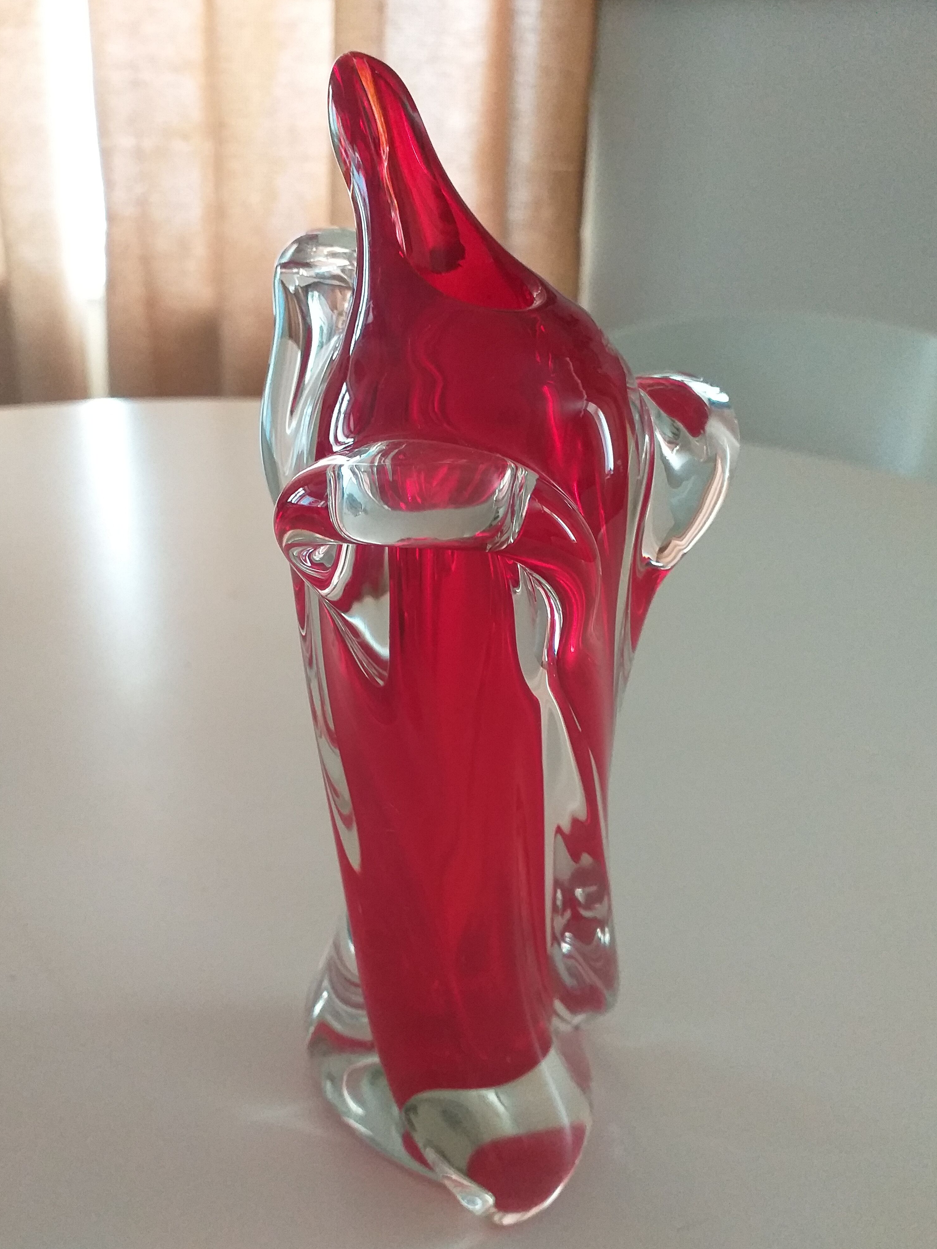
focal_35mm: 28
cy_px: 635
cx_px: 458
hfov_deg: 49.7
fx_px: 1011
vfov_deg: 63.4
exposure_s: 1/25
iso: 320
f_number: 1.9
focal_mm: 3.6
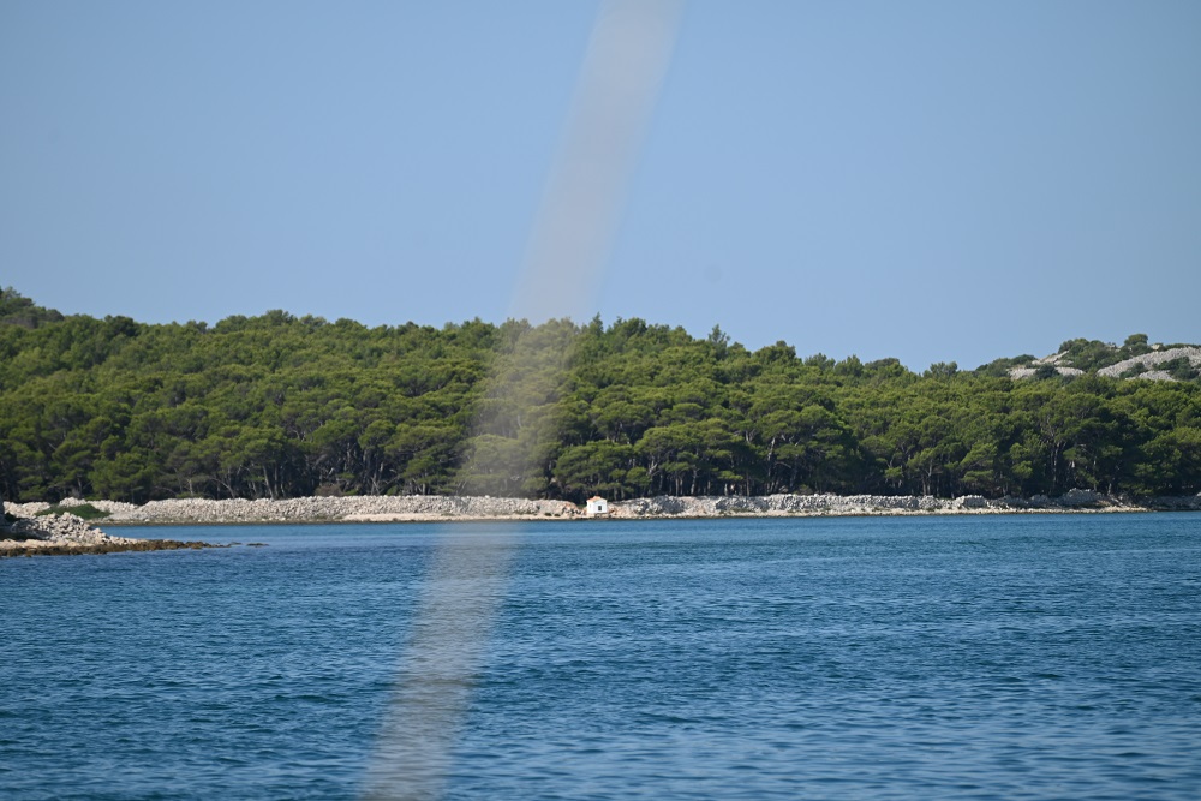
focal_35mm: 210
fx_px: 7006
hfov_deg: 9.8
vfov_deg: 6.5
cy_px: 400
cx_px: 600
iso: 100
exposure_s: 1/800
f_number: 5.3
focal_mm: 210
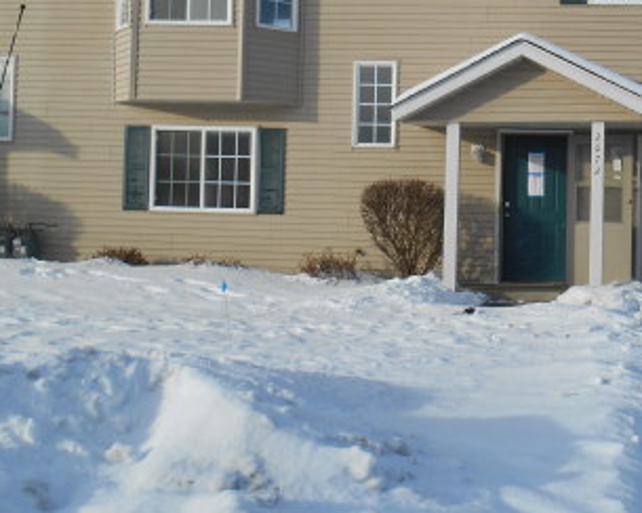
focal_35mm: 50
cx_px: 579
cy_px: 185
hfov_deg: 35.2
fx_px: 950
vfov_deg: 30.1
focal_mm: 4.7
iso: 80
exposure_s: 1/1000
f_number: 3.4
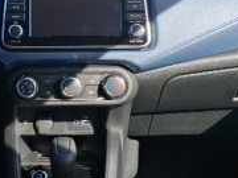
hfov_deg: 21.8
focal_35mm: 89
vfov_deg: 16.5
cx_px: 65
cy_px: 34
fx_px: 612
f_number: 1.8
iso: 30
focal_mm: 4.69
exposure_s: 1/626
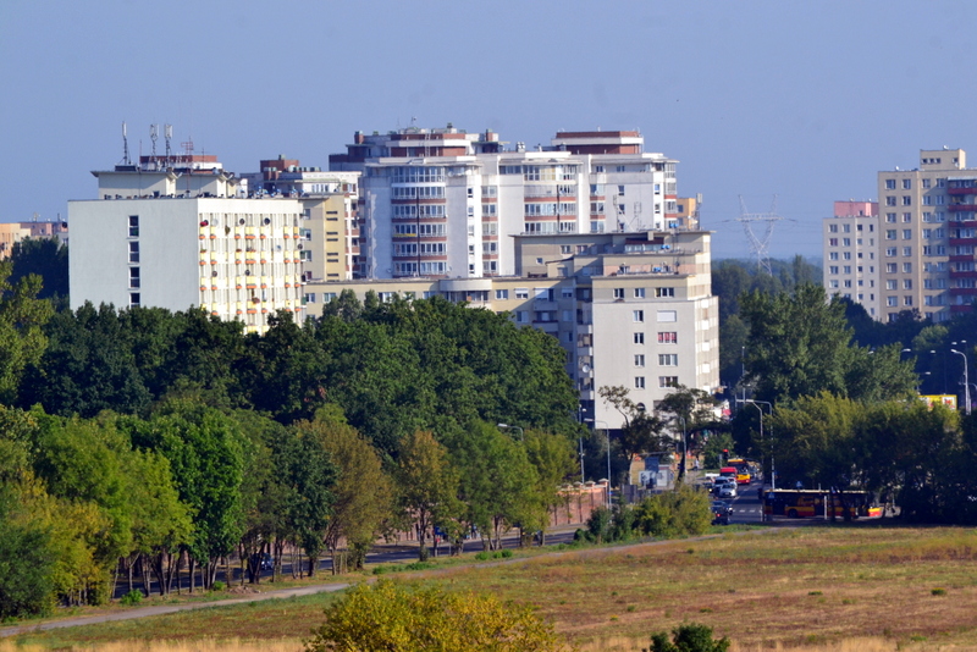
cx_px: 488
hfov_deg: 4.6
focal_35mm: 450
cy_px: 326
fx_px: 12216
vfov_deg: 3.1
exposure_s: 1/500
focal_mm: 300
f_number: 11
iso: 400
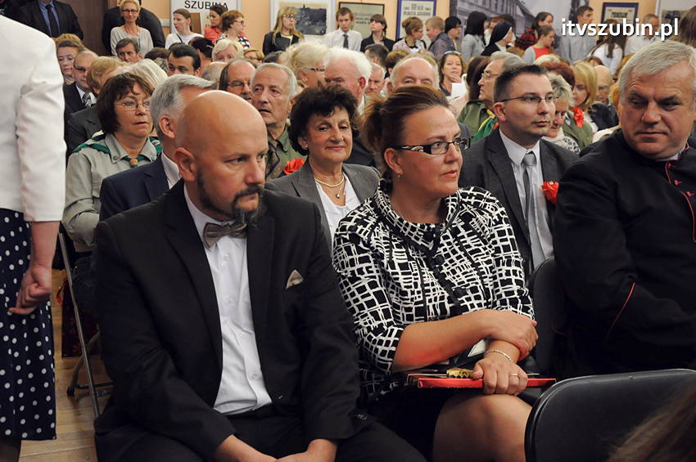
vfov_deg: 26.4
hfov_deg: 38.9
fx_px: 985
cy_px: 231
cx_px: 348
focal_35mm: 51
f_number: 5.6
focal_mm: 34
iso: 2500
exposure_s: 1/80
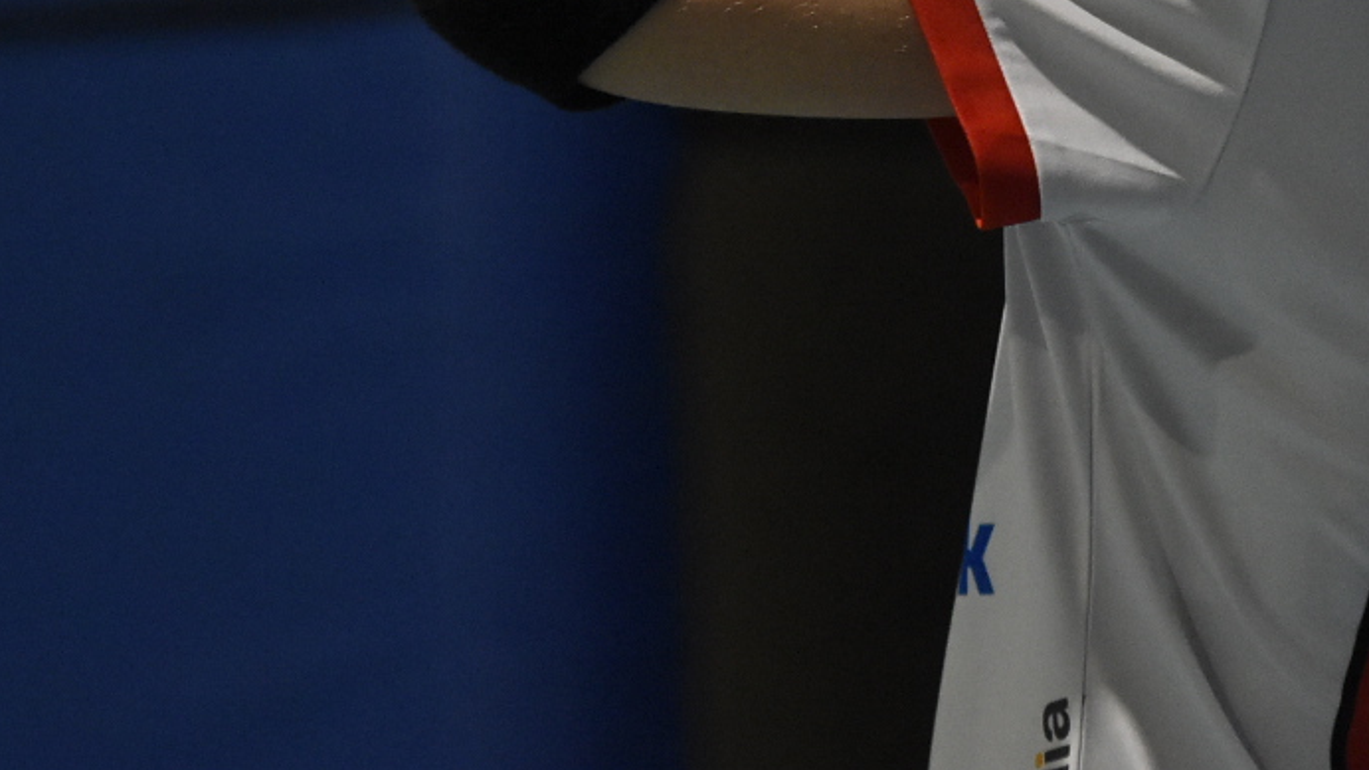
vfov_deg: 3.1
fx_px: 14018
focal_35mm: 386
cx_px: 948
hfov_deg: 5.6
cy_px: -85
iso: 3200
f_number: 2.8
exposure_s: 1/500
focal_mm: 105
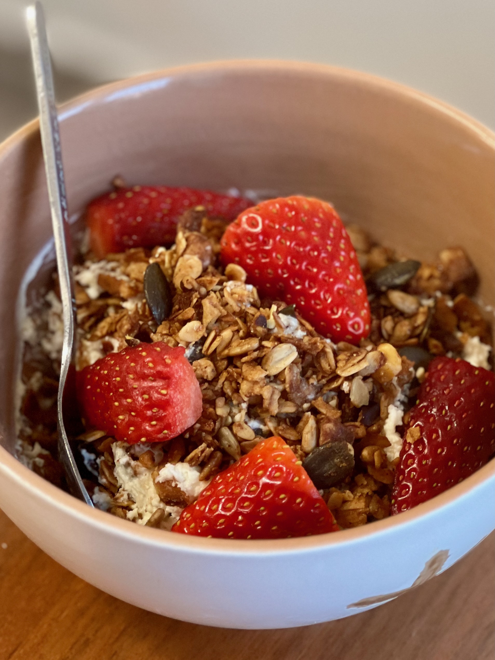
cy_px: 330
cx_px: 248
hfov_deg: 19.1
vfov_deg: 25.3
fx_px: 1468
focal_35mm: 77
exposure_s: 1/33
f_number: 2.8
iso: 200
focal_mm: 9
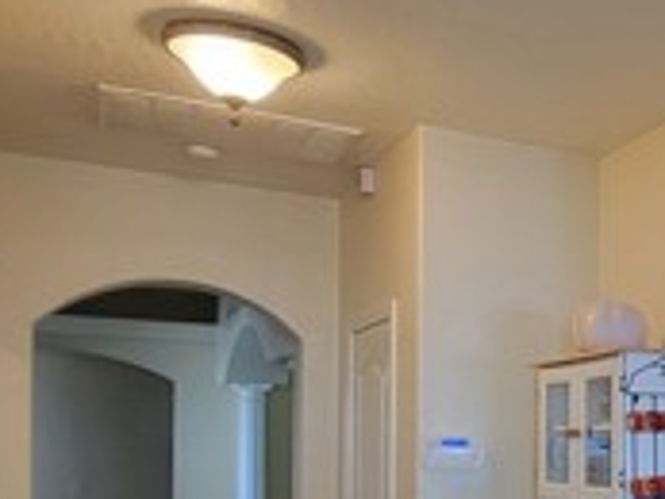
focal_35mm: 48
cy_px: 438
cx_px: 842
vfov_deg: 29.2
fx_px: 923
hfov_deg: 31.5
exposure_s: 1/60
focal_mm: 2.2
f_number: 2.2
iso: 250
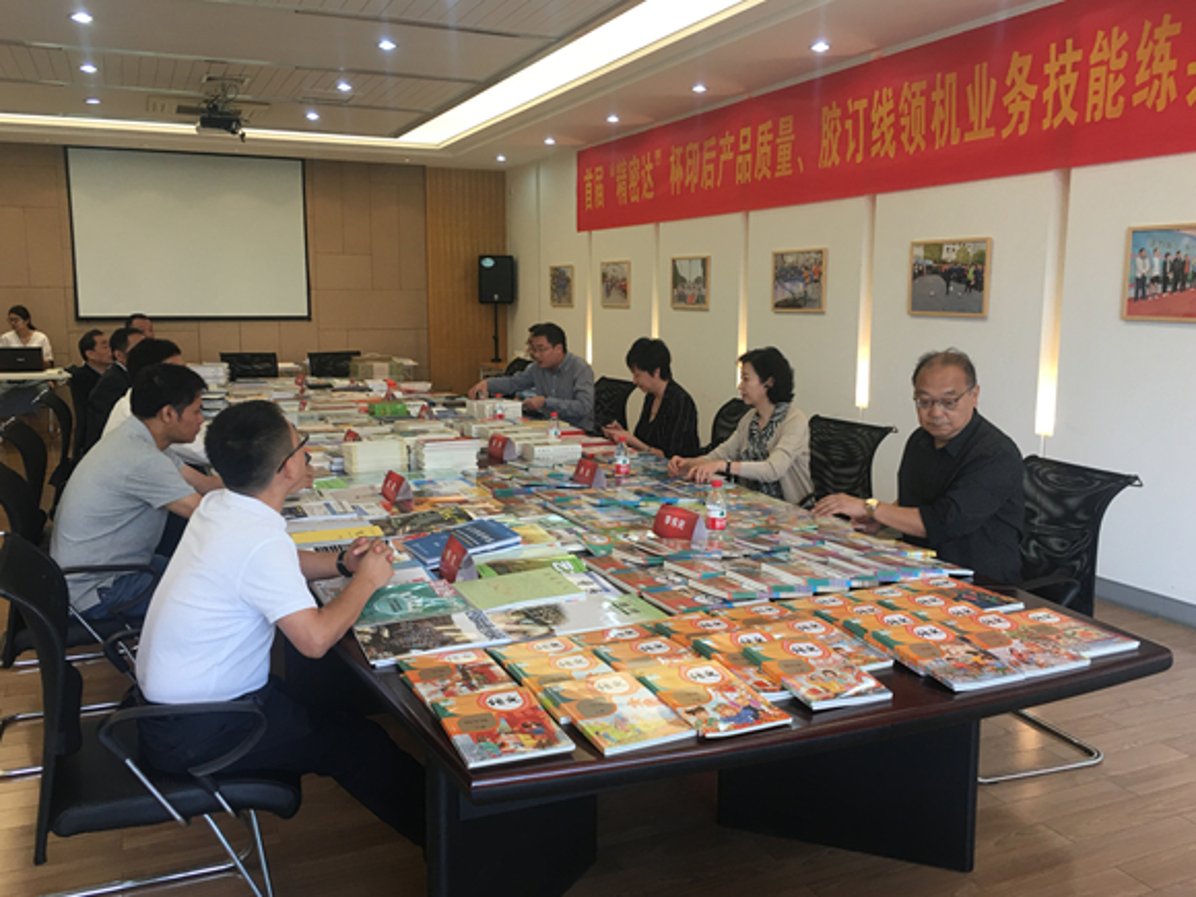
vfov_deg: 46.8
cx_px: 604
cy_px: 454
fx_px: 1037
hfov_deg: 60.0
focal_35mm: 30
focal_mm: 4.15
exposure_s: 1/33
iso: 32
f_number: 2.2
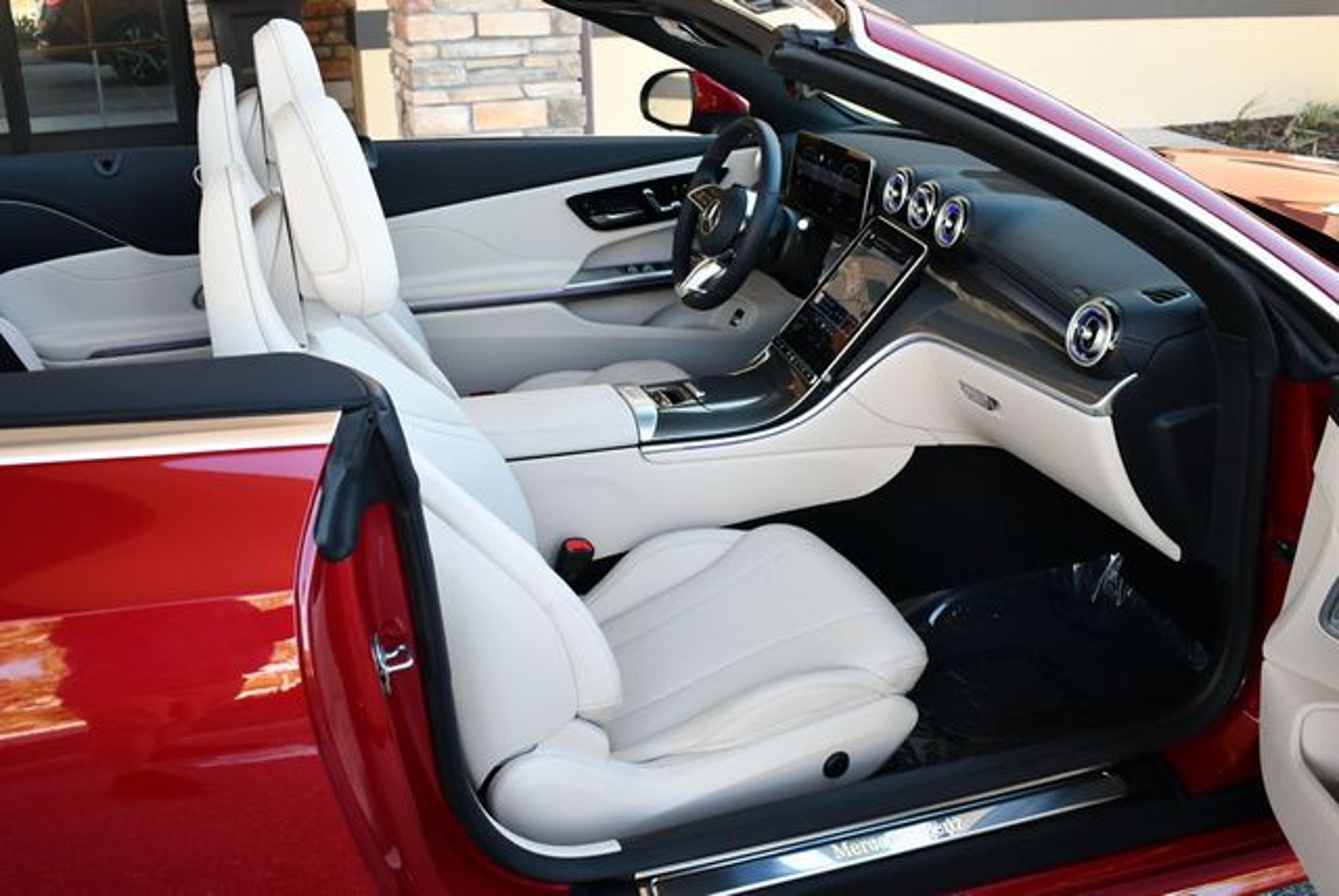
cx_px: 670
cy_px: 448
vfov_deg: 36.9
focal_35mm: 36
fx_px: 1340
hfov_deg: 53.1
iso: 450
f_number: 3.5
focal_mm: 18
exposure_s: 1/250
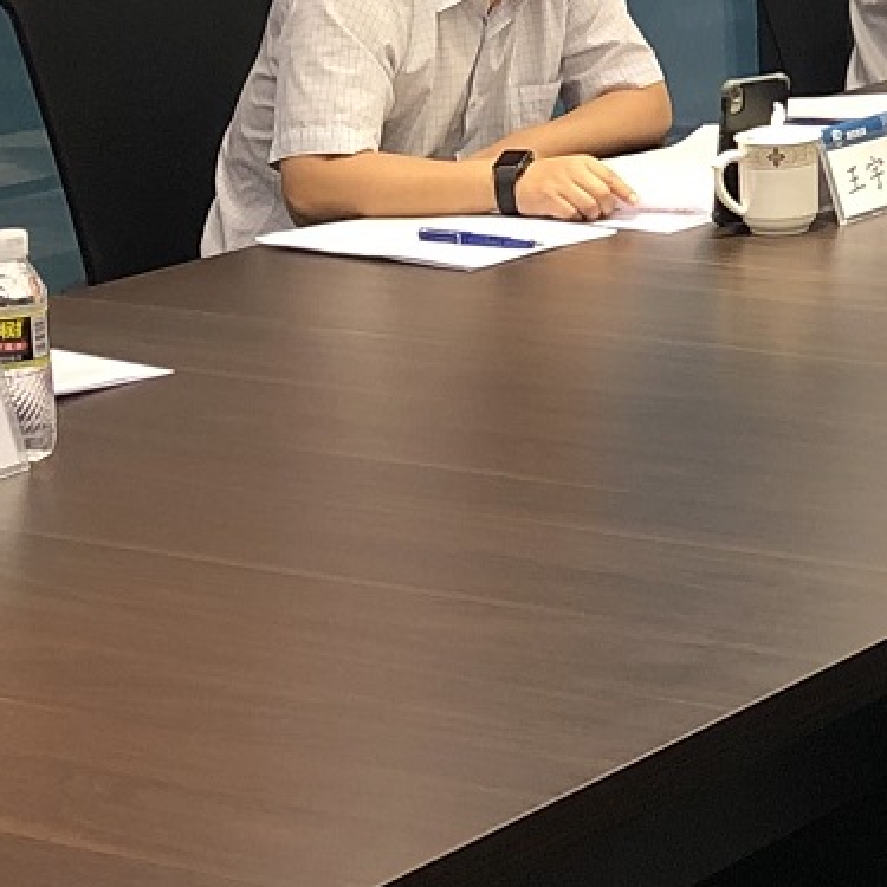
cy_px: 14
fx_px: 3827
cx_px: 1247
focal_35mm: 132
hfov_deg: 12.7
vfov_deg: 13.1
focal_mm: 4
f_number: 1.8
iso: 32
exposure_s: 1/17
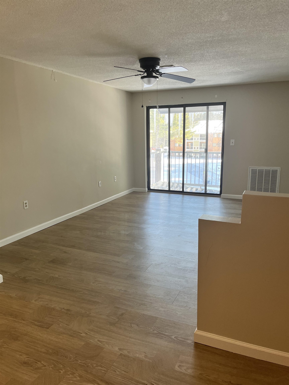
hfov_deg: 53.1
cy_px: 192
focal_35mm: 26
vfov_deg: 67.3
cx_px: 144
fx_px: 289
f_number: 1.6
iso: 100
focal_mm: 5.1
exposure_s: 1/120
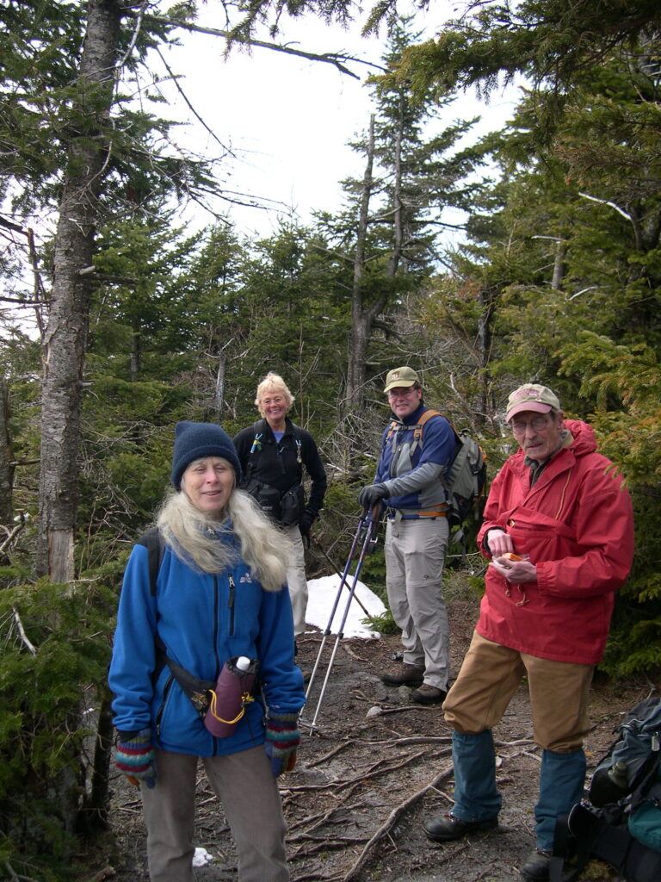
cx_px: 330
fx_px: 967
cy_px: 441
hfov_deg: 37.7
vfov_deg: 49.0
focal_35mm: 38
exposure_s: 1/456
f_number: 2.8
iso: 100
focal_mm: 8
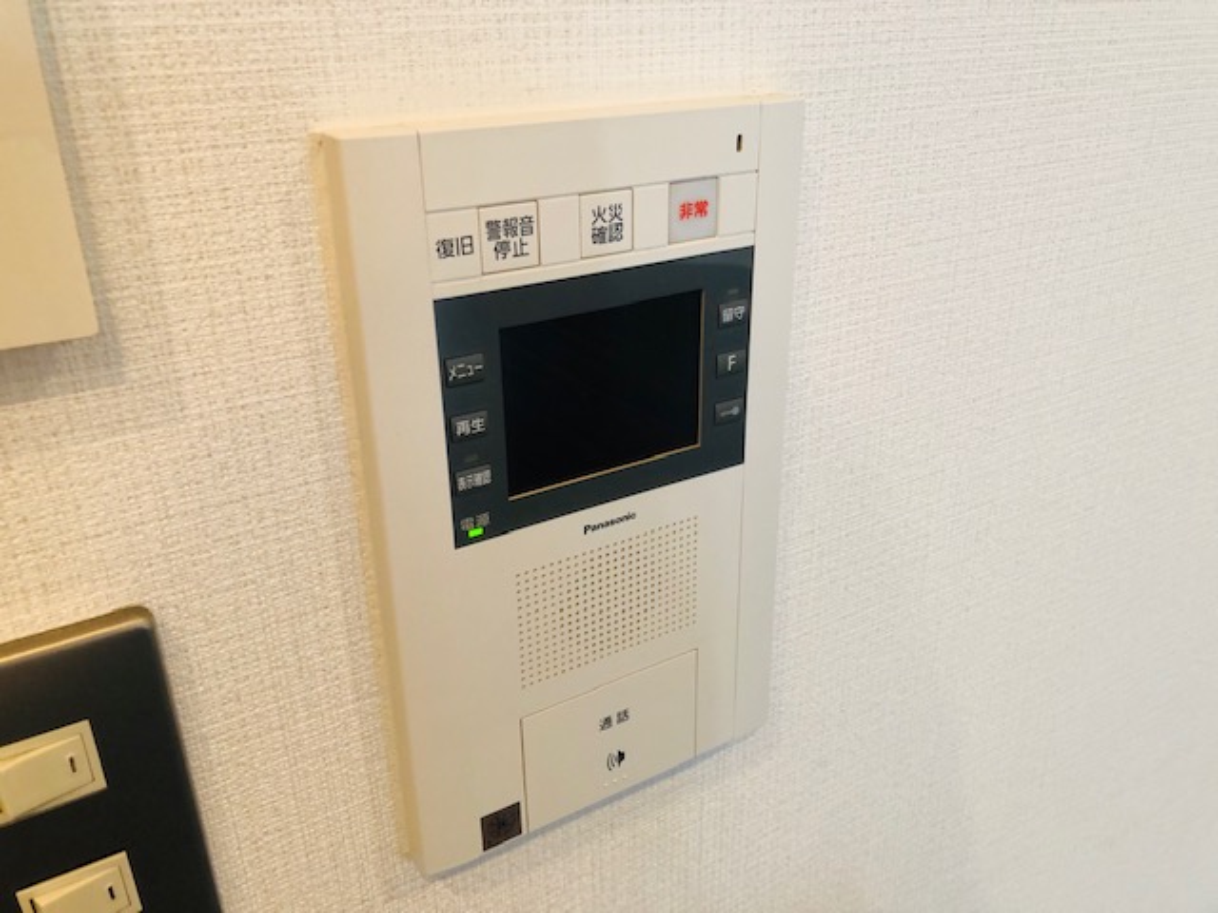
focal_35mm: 28
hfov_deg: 63.4
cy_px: 456
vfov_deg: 49.7
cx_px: 609
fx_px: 985
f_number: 1.8
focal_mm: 3.99
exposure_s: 1/17
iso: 50
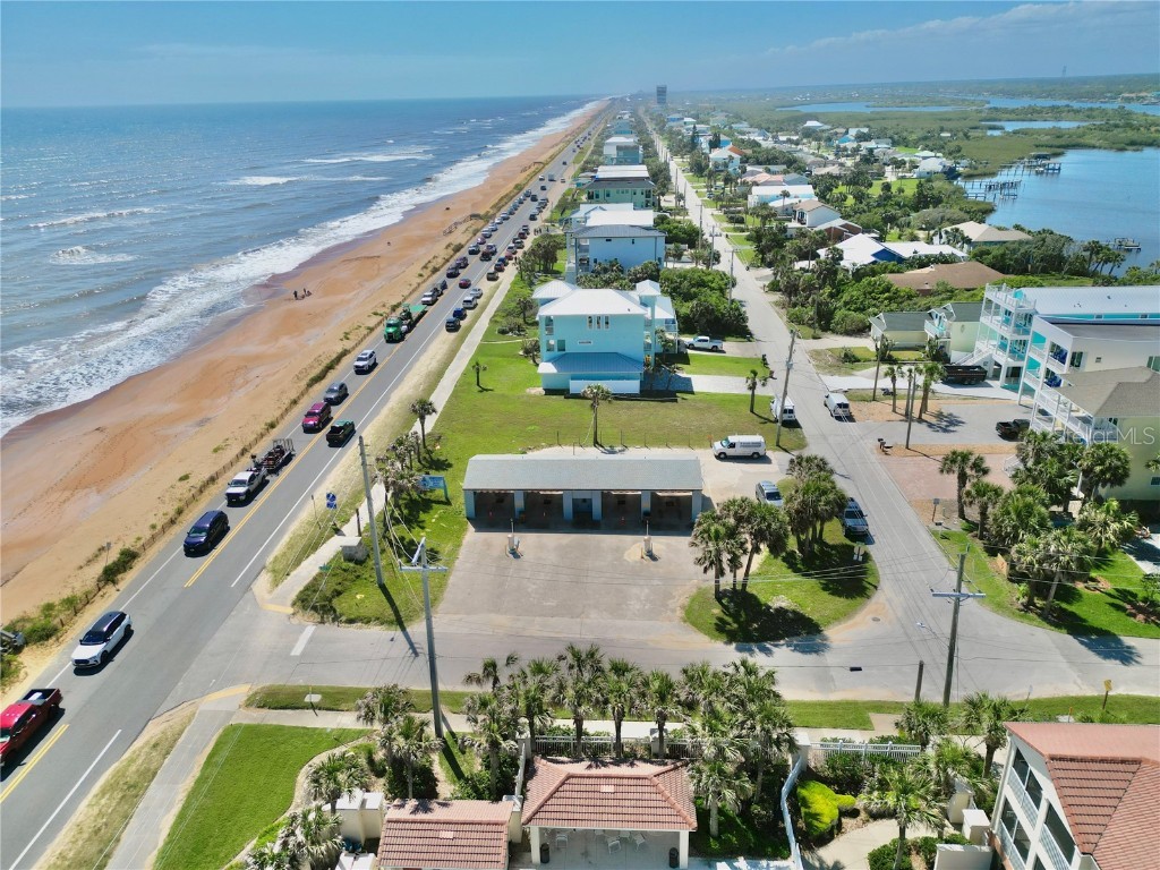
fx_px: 804
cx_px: 580
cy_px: 435
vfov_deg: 56.8
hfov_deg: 71.6
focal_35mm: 24
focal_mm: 6.72
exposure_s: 1/5000
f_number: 1.7
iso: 100
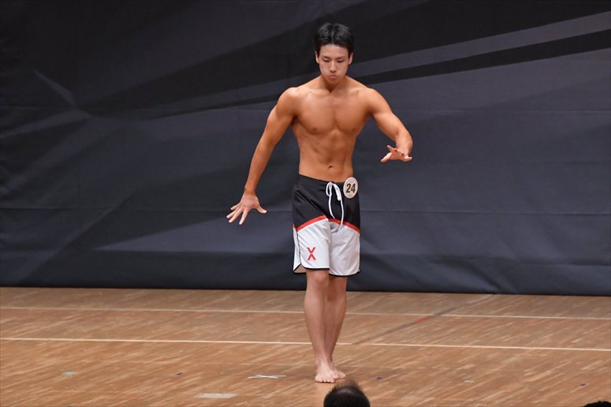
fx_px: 4835
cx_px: 306
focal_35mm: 285
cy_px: 204
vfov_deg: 4.8
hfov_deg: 7.2
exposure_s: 1/400
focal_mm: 190
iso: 6400
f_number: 5.6
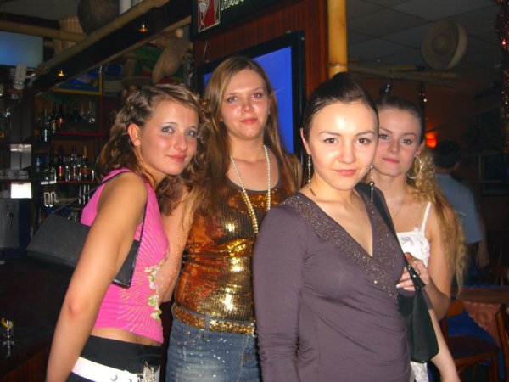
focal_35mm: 38
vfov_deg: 37.7
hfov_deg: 49.0
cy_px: 191
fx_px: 559
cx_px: 254
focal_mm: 7.9
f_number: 2.8
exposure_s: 1/60
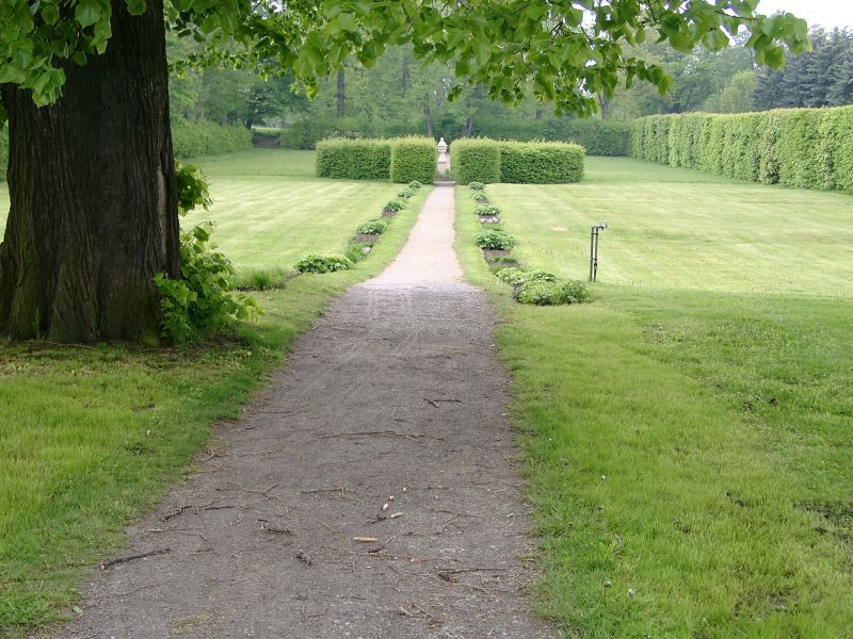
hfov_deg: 33.8
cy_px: 320
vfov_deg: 25.7
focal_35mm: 57
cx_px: 426
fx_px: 1405
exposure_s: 1/86.5
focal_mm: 11.76
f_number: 2.8
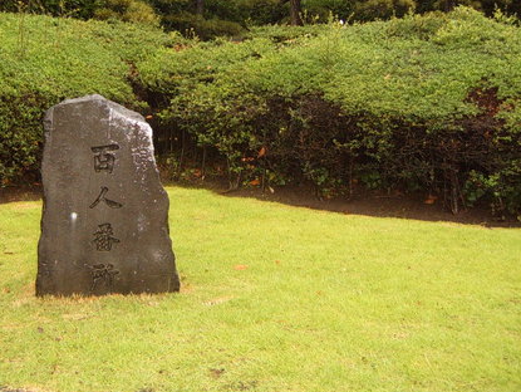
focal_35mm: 57
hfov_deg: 33.5
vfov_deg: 25.5
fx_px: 859
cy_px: 119
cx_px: 180
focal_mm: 6.2
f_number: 2.9
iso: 141
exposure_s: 1/90
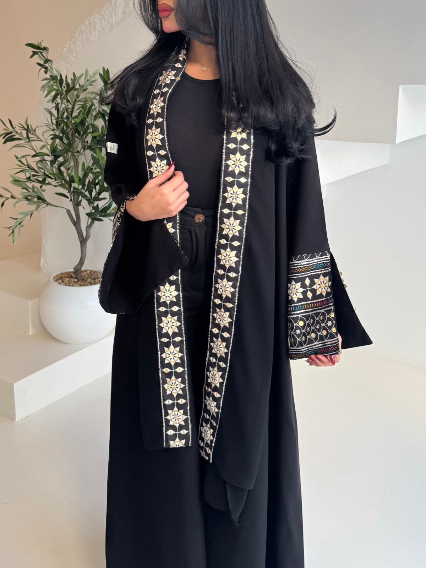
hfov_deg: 56.8
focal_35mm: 24
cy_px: 284
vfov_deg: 71.6
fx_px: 394
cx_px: 213
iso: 80
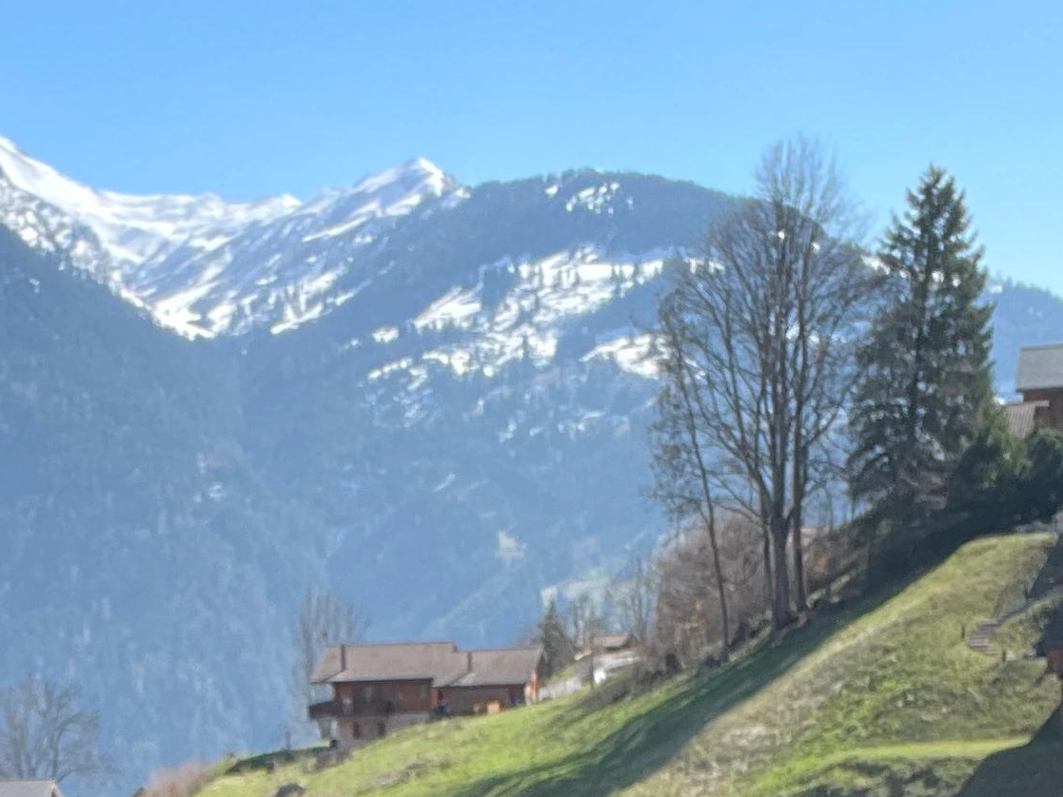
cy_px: 1157
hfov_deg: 23.3
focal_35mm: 83
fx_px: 2549
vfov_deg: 16.4
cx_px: 232
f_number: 2.2
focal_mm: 2.71
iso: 25
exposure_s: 1/332
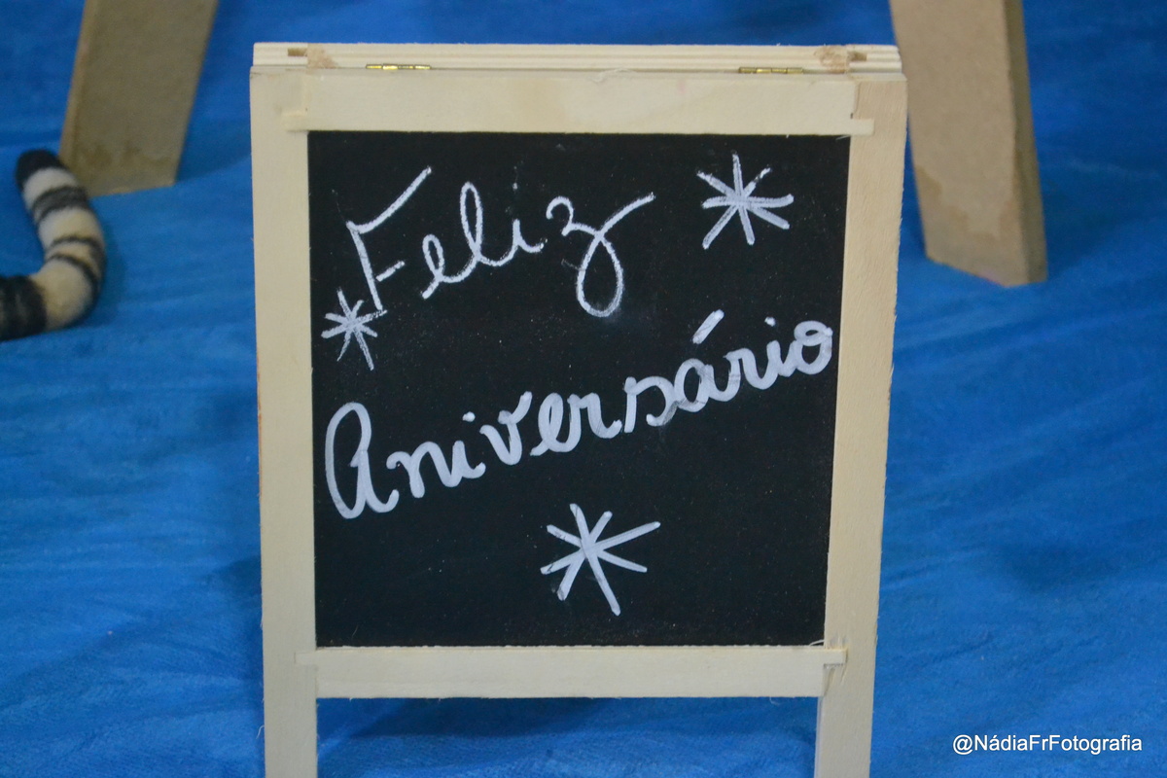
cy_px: 389
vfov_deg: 16.6
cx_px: 584
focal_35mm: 82
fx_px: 2674
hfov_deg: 24.6
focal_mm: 55
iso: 3200
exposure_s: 1/40
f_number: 5.6
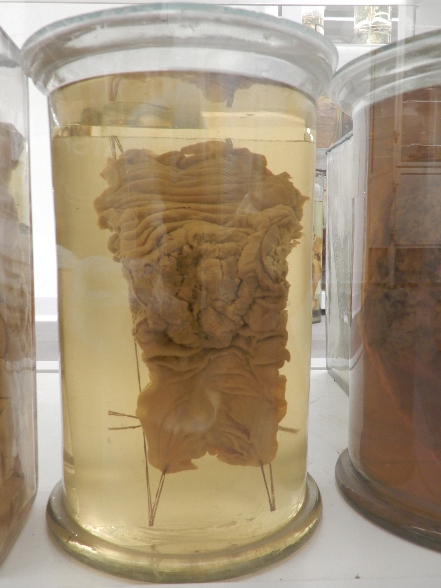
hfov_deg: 46.8
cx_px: 220
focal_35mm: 30
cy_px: 294
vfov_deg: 60.0
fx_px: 510
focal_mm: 5.4
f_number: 3.5
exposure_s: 1/30
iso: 360
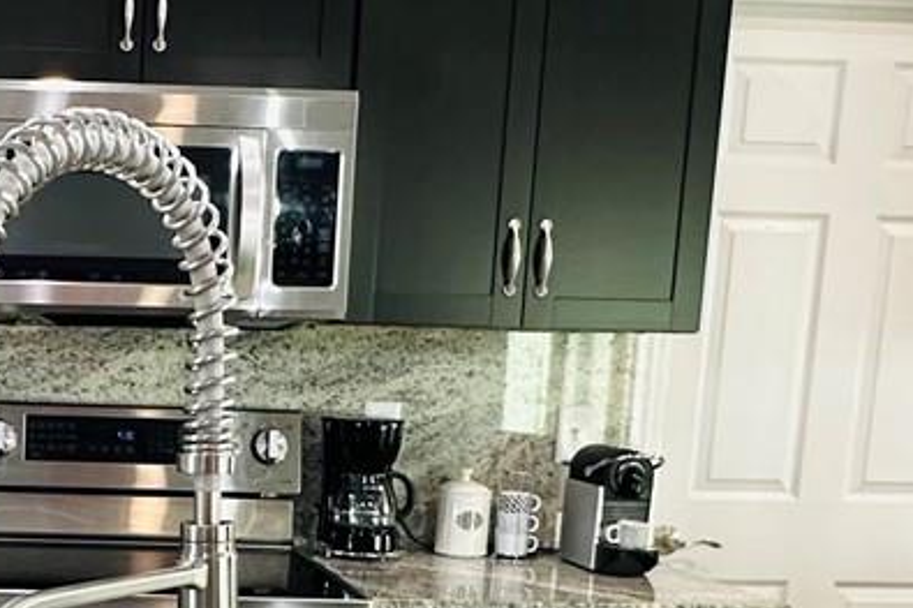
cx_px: 7
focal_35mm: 59
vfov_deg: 22.3
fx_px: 1496
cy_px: 571
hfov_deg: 31.5
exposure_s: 1/60
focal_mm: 2.22
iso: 250
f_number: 2.2
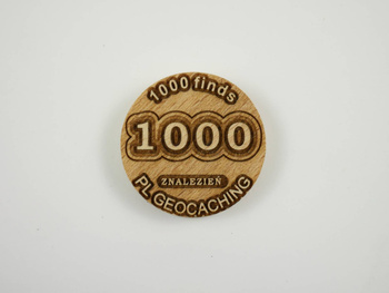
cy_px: 146
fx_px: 675
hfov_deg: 32.2
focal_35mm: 60
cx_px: 194
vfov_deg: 24.4
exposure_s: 1/15
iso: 200
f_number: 10
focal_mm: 30
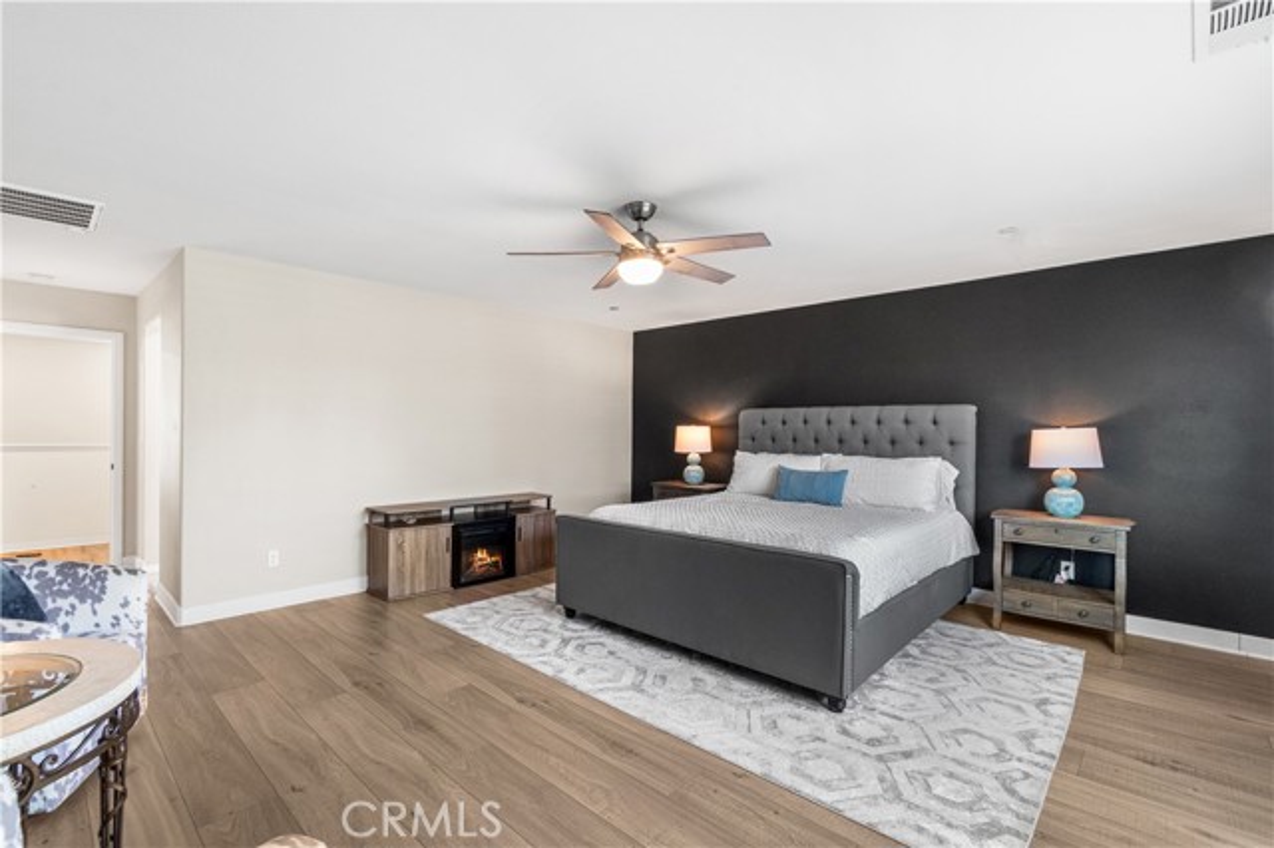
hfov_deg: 100.4
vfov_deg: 77.3
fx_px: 531
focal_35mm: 15
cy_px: 424
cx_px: 637
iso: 320
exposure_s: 1/3
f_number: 8
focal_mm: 10
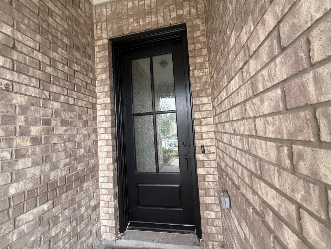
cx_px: 166
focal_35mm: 14
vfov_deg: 85.7
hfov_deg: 102.1
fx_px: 134
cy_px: 124
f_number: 2.2
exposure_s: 1/99
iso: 125
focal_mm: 2.22
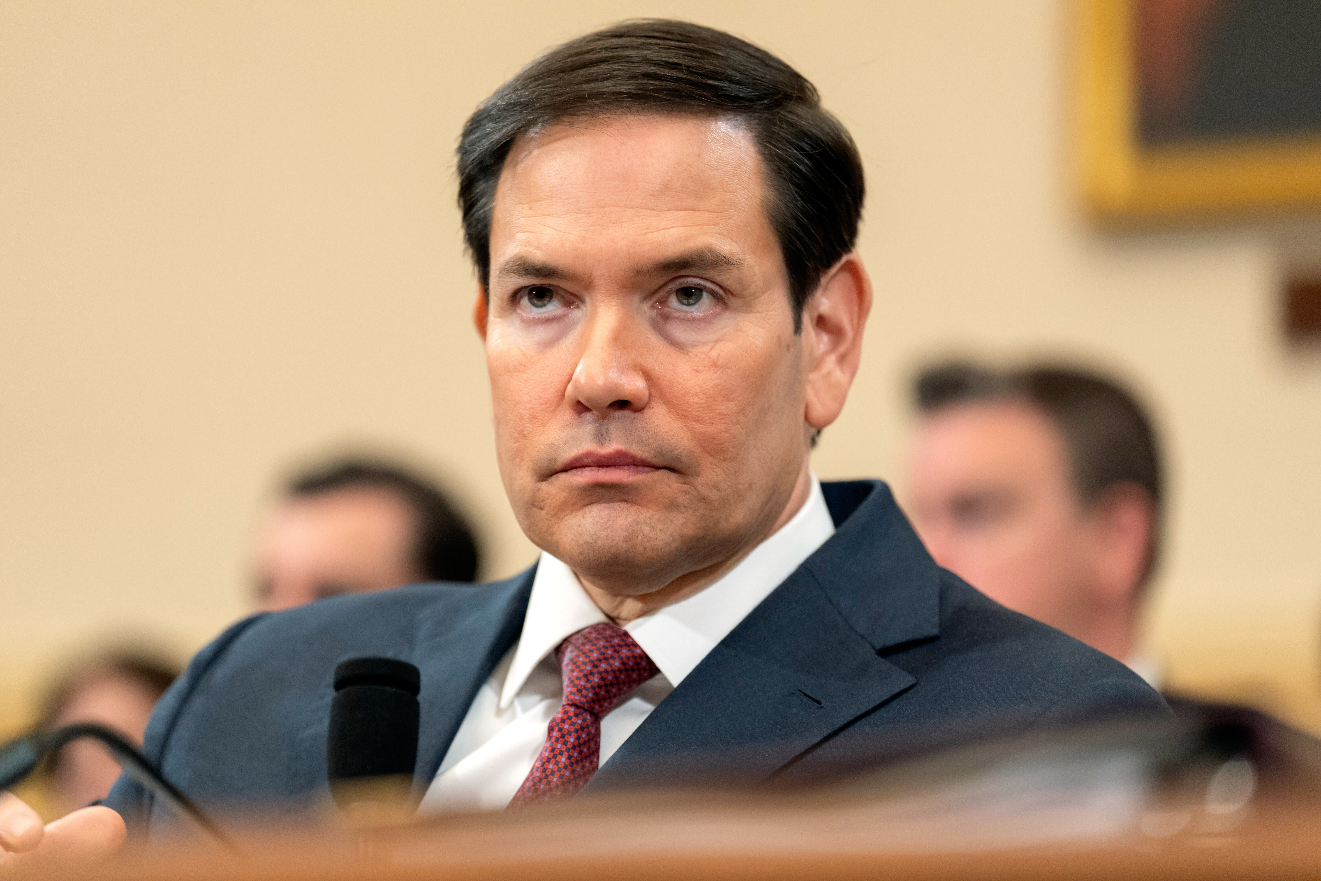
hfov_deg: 14.7
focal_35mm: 140
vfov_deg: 9.8
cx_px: 660
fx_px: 5137
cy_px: 440
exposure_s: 1/500
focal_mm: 140
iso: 3200
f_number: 2.8
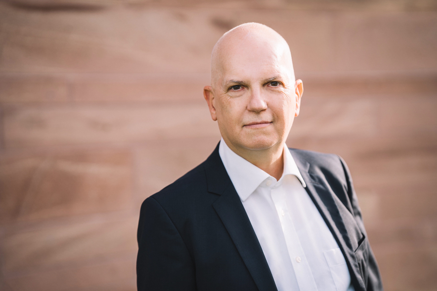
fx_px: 1032
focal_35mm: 85
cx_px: 218
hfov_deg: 23.9
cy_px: 146
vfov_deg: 16.1
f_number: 2
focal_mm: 85
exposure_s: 1/1000
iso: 125
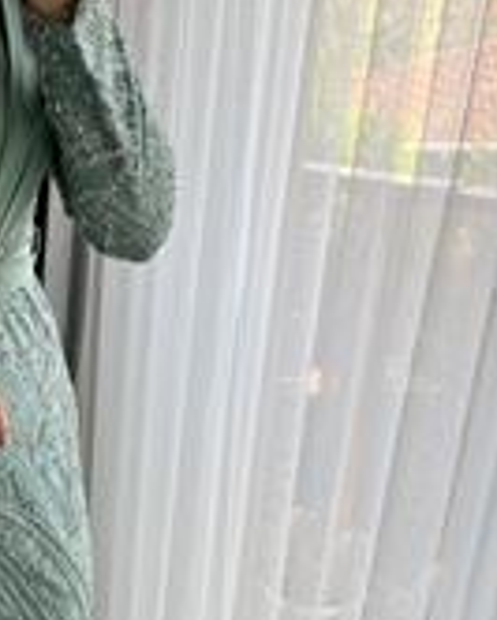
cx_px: -45
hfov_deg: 23.5
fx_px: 1121
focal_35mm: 61
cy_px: 616
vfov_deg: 29.0
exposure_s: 1/158
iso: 50
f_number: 1.6
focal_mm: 5.1
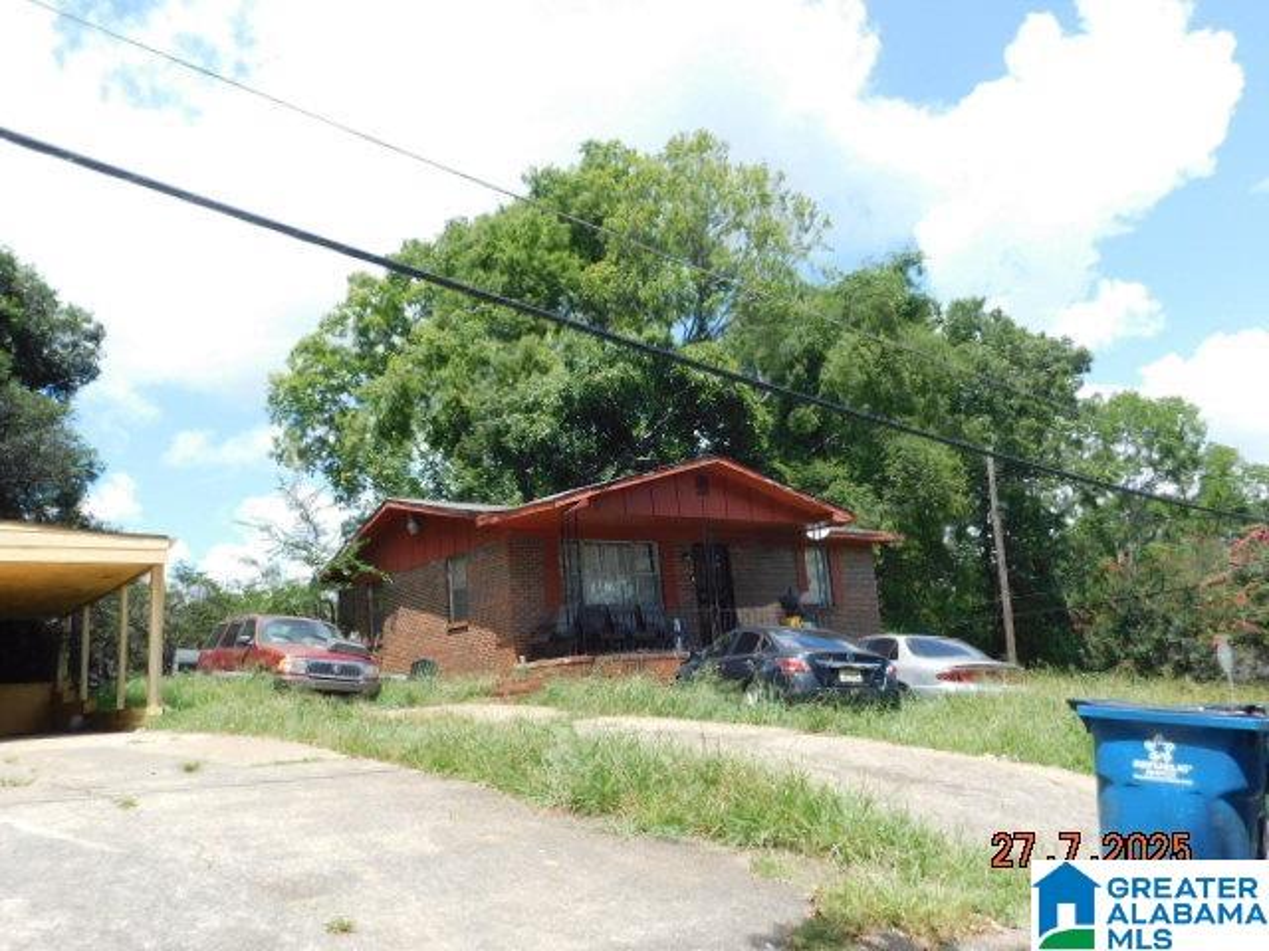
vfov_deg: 49.7
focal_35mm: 28
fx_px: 1026
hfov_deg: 63.4
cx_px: 634
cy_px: 476
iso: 125
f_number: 3.2
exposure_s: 1/800
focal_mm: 4.9
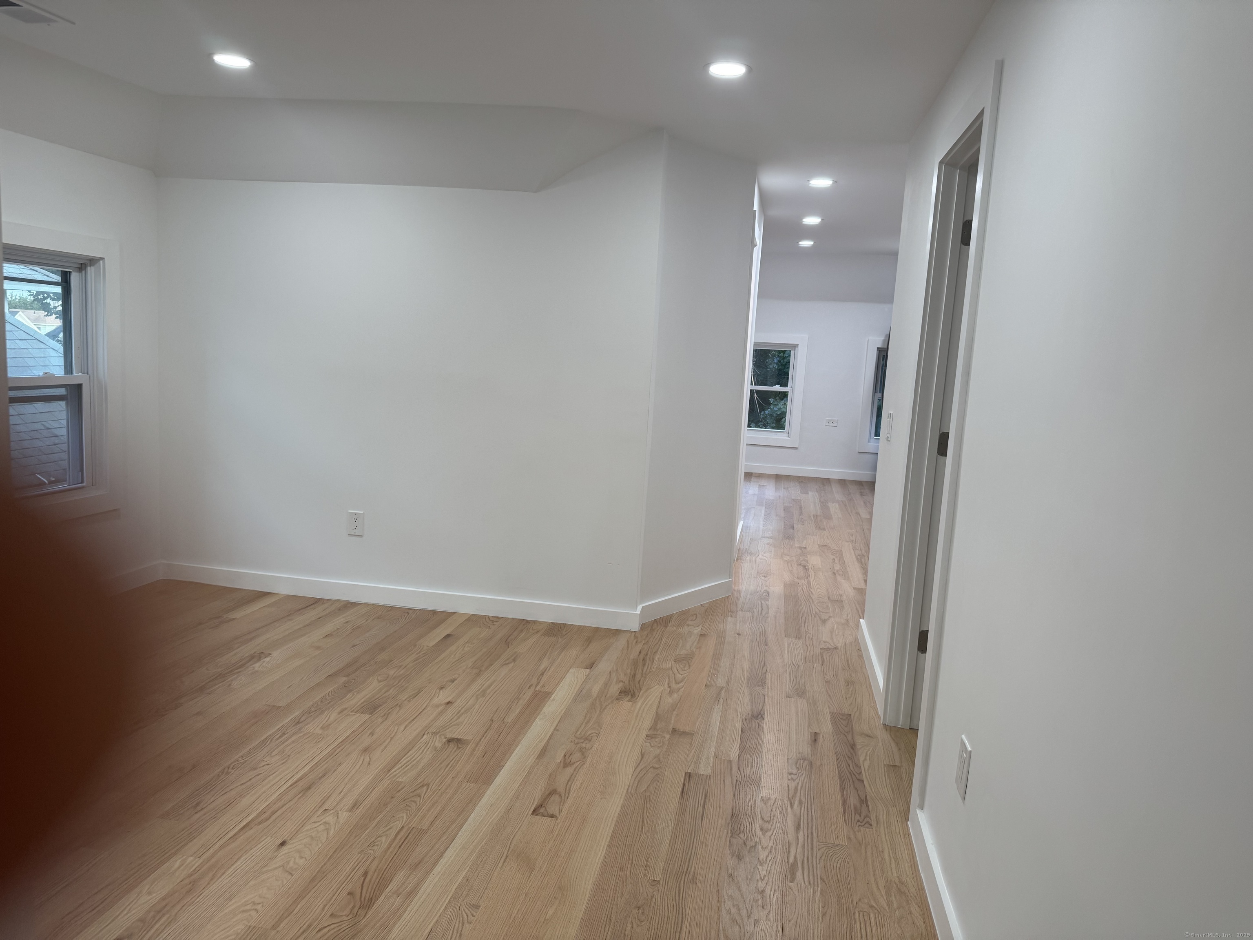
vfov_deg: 56.8
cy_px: 470
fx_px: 869
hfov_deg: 71.6
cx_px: 626
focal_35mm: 24
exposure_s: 1/120
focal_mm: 6.76
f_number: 1.78
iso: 125
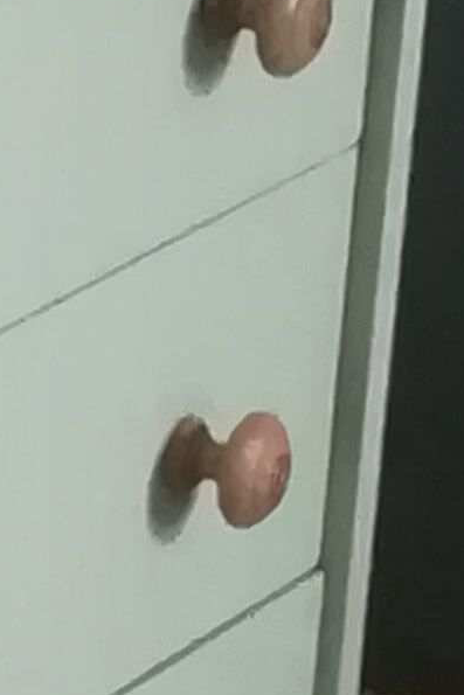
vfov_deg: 6.5
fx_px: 6163
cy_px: 375
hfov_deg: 4.1
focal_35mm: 319
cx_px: -1110
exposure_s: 1/25
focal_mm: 3.83
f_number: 2.2
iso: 500
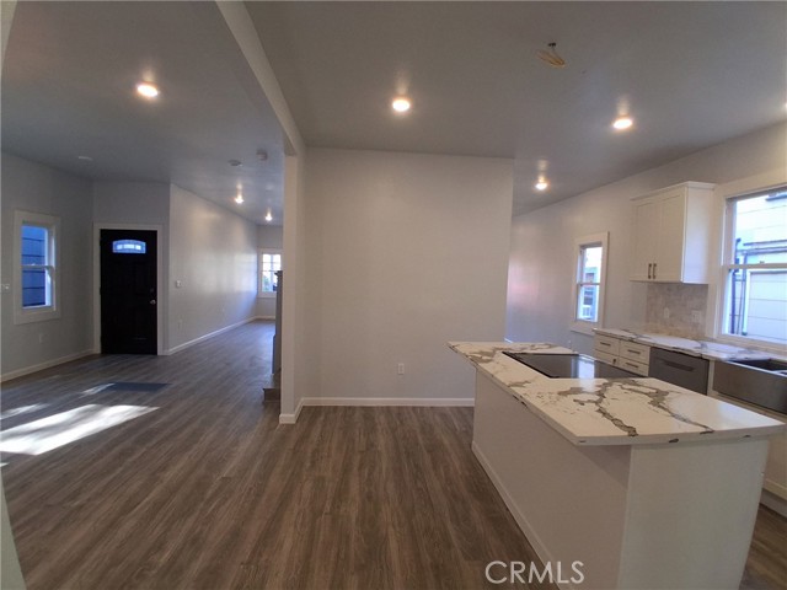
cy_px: 295
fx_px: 386
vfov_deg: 74.7
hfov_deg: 91.0
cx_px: 394
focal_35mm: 17
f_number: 2.2
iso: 160
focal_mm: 1.4
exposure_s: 1/120
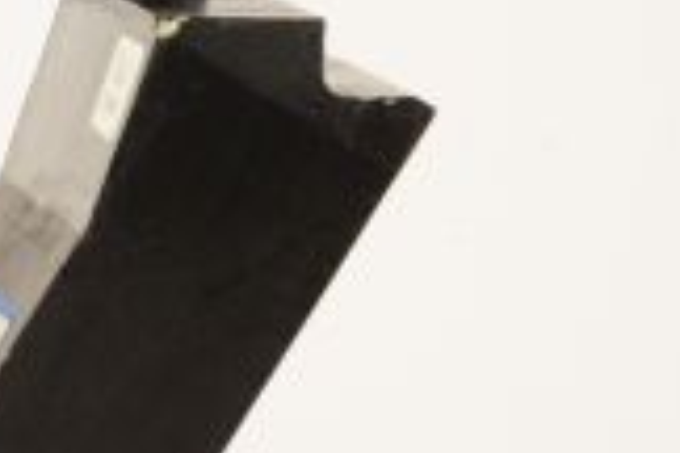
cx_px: -550
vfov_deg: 7.4
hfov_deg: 10.4
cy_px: 283
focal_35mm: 185
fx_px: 3494
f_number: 13
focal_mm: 50
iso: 1600
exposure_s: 1/125
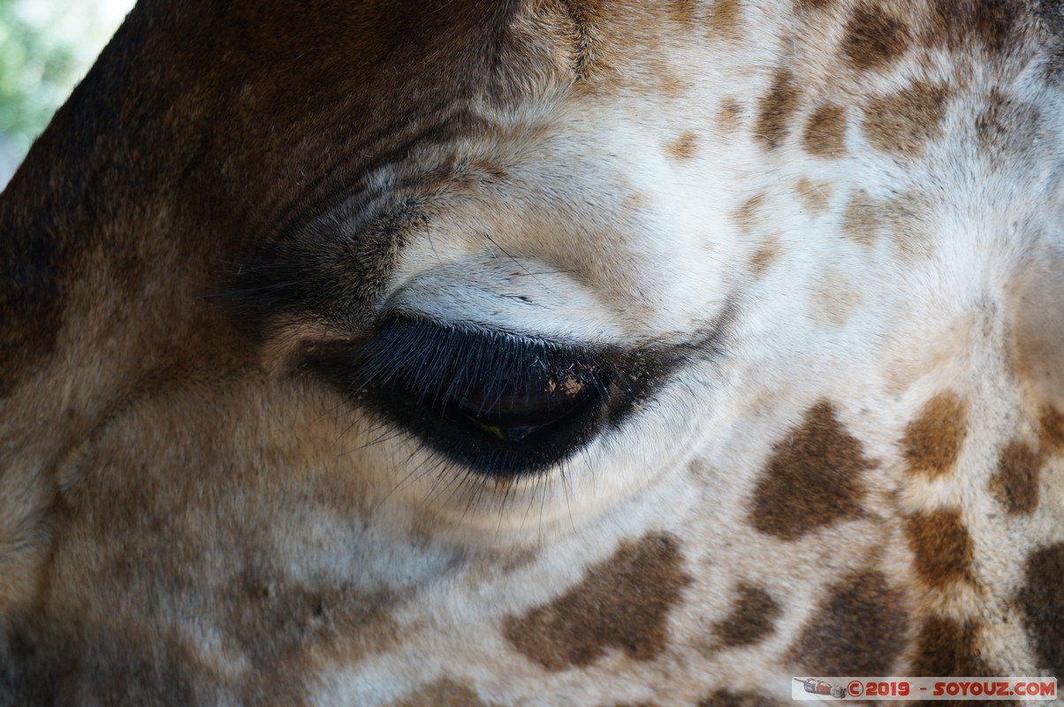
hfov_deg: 36.9
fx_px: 1594
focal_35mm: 54
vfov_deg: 25.0
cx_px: 532
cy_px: 354
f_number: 5.6
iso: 320
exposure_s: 1/60
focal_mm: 36
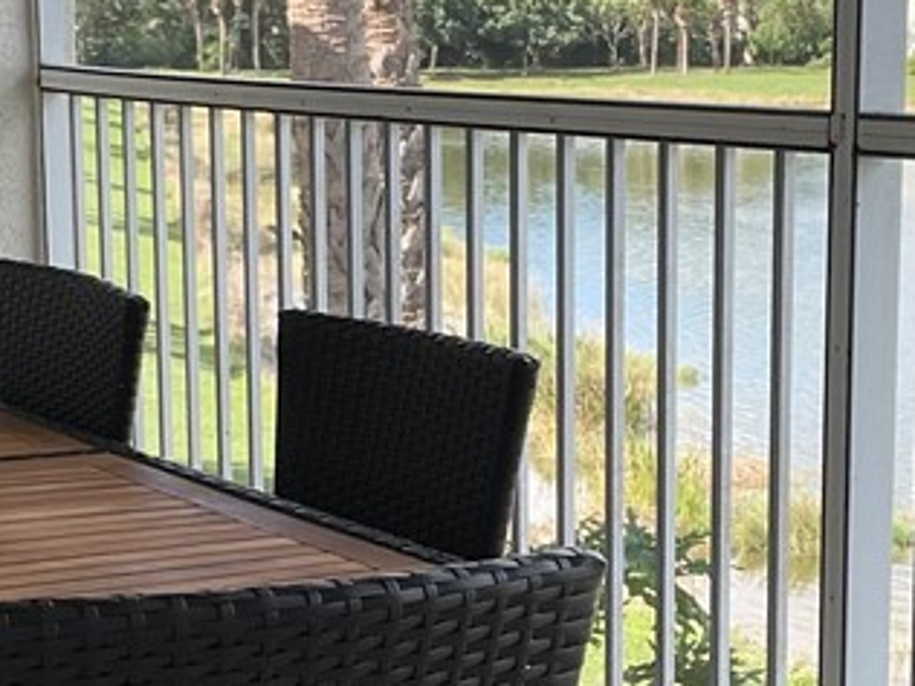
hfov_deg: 20.9
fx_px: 2485
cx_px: 481
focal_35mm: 94
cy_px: 457
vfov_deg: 15.7
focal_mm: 3
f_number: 1.8
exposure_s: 1/454
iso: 16
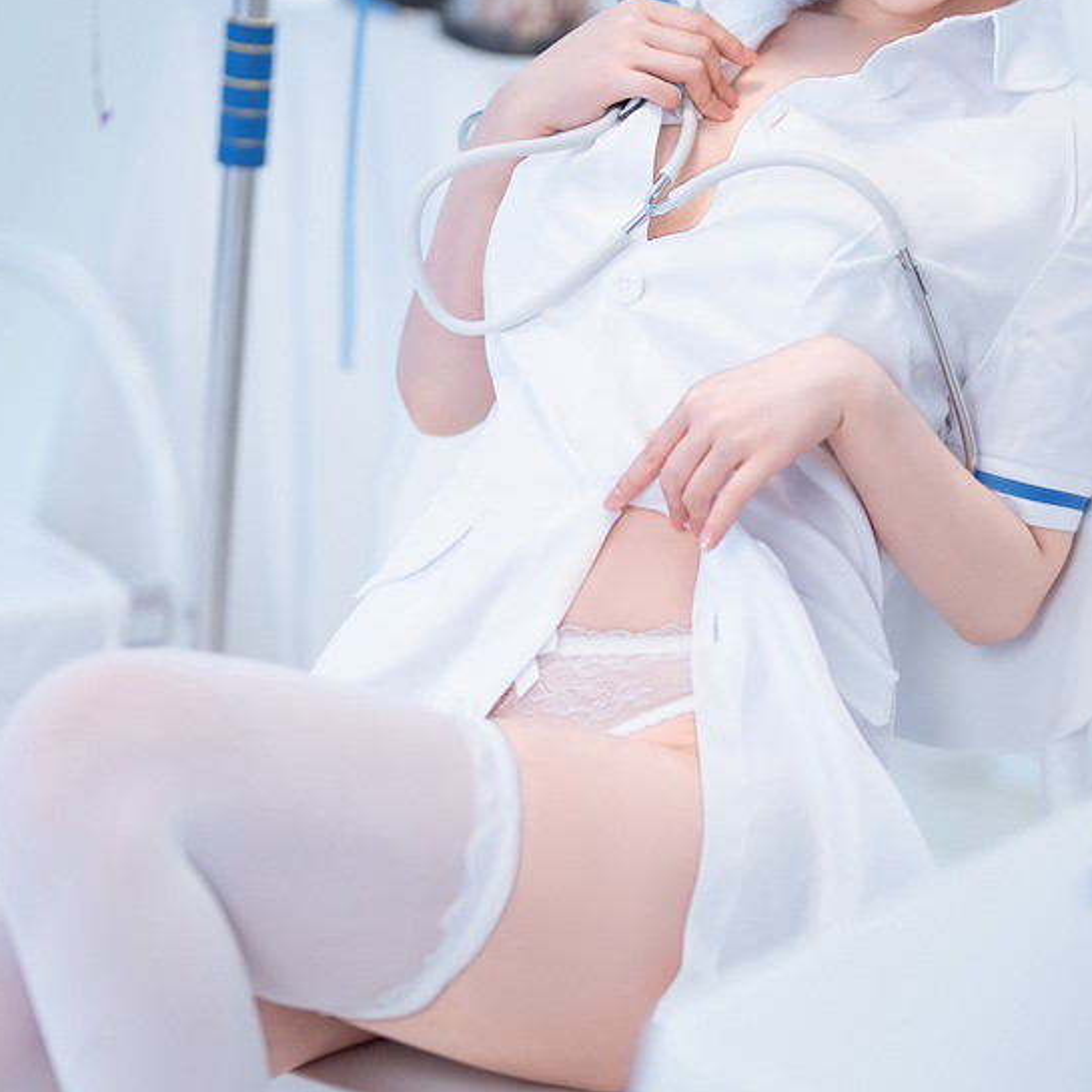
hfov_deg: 14.9
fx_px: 4176
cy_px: 689
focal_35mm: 117
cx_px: 605
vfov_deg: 14.9
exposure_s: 1/160
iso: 160
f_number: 1.2
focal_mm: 50
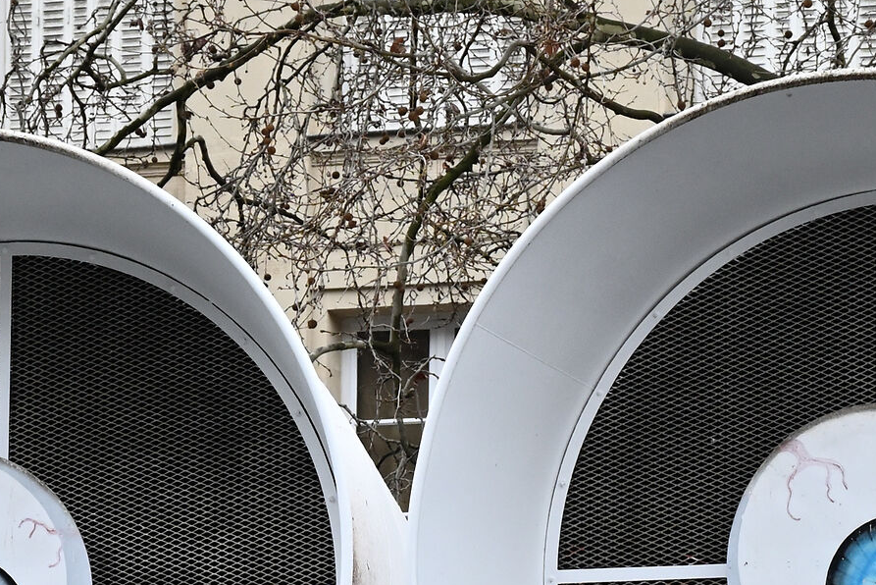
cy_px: 574
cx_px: 370
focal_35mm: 411
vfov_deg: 3.3
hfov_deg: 5.0
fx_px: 10004
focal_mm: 102
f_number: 6.3
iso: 800
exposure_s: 1/500
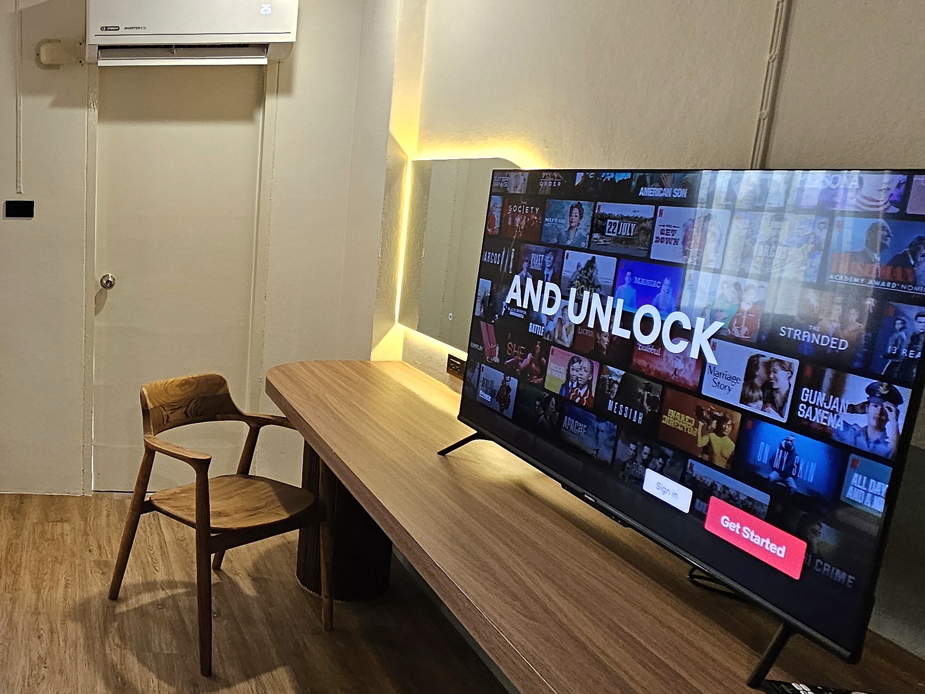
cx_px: 21
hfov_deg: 51.0
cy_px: 340
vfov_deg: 48.2
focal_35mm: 29
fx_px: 775
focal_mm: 2.2
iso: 125
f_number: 2.2
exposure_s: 1/50
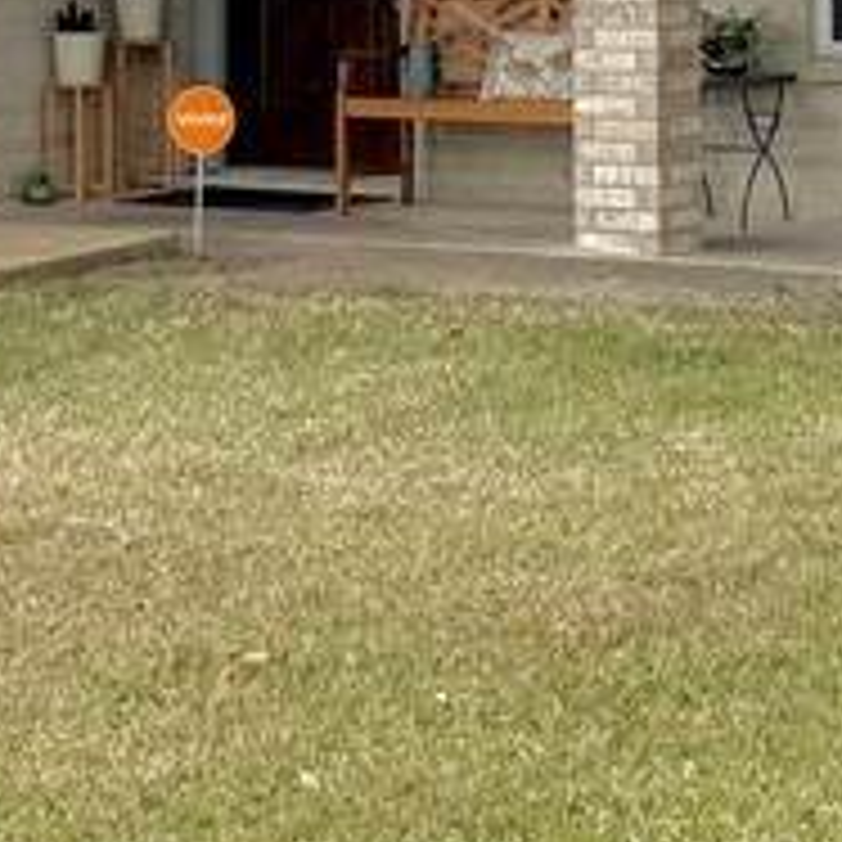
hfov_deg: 15.0
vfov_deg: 14.4
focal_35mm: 116
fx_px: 3192
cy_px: -250
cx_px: 437
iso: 80
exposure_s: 1/2169
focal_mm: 6.76
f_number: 1.78
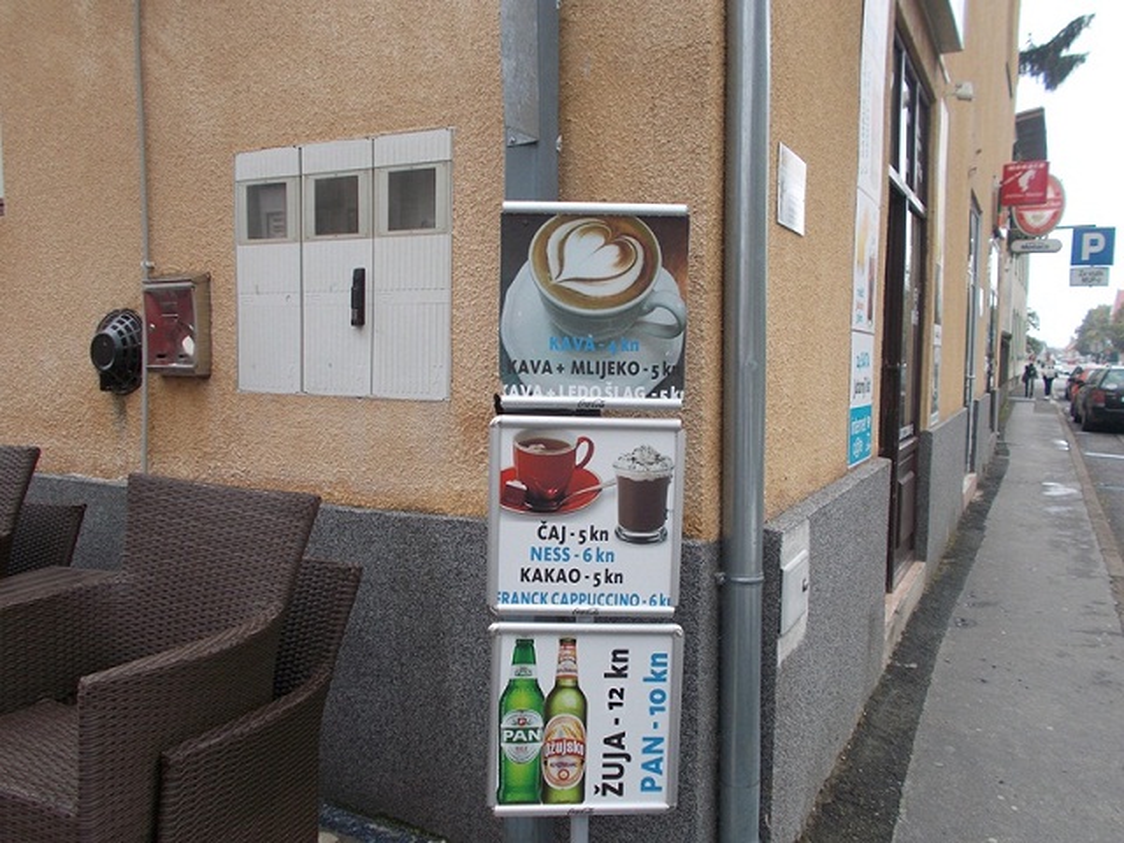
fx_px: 974
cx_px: 562
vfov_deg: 46.8
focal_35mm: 30
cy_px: 422
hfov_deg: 60.0
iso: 80
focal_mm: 5.3
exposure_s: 1/100
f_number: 3.4
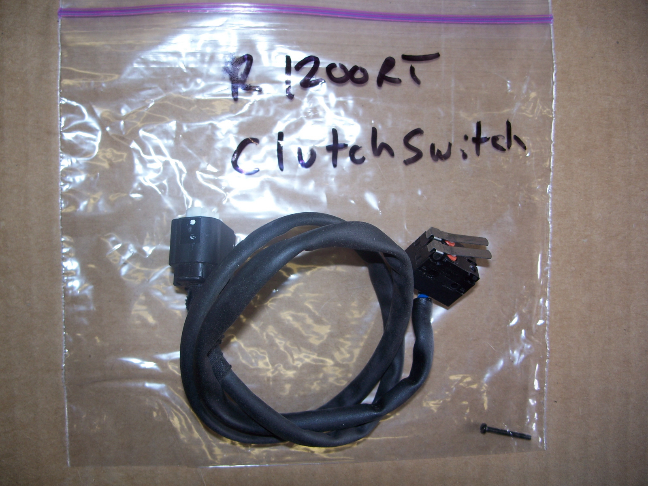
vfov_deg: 38.7
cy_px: 243
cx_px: 324
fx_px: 693
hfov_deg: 50.1
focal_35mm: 37
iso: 80
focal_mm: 7.8
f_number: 2.8
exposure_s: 1/60
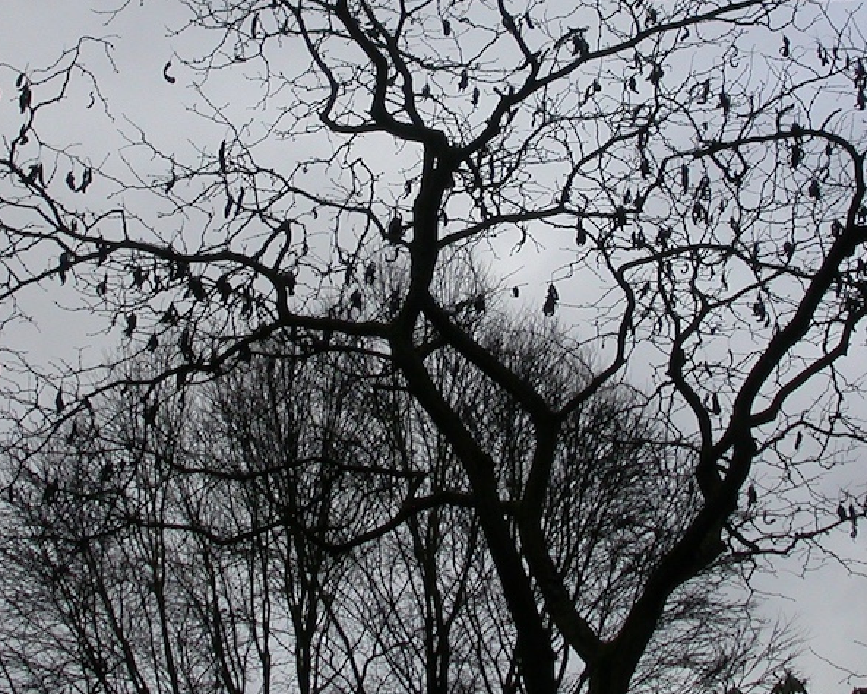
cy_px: 181
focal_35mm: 80
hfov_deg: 23.8
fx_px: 2054
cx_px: 411
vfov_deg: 19.1
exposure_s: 1/195
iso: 100
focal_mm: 7.85
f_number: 6
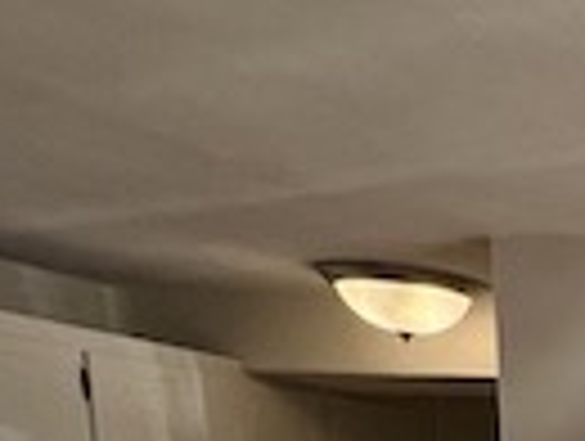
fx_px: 1354
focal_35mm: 80
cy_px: 864
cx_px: 1386
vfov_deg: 15.2
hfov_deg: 15.1
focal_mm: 1.57
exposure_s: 1/415
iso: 32
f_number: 1.8
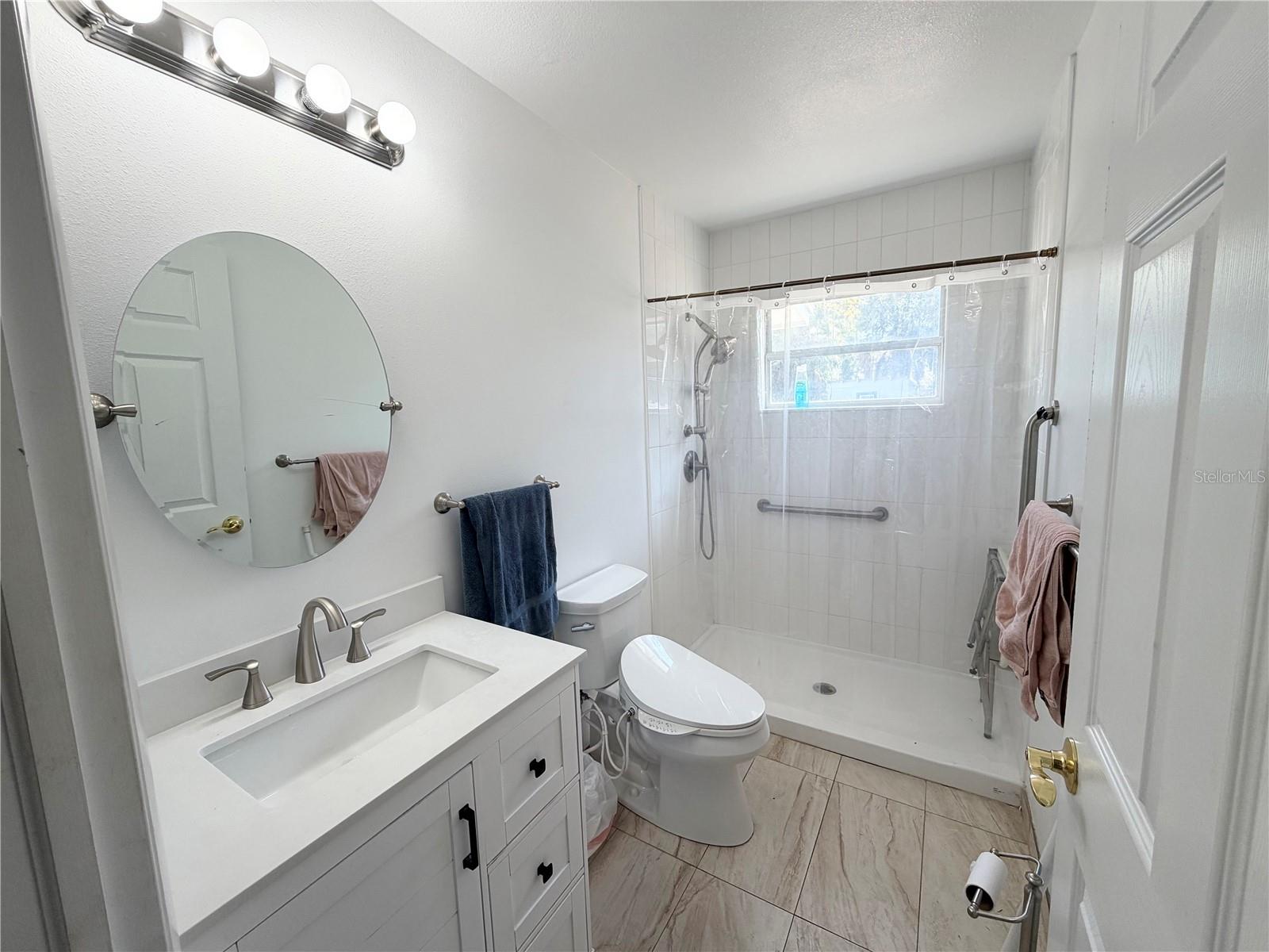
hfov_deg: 102.1
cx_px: 634
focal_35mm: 14
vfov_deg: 85.7
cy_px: 476
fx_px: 513
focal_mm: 2.22
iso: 50
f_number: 2.2
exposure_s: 1/120
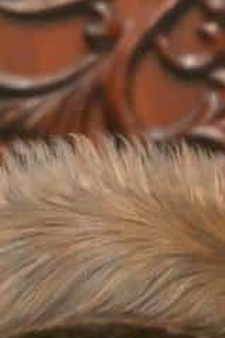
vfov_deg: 1.6
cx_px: 75
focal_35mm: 1287
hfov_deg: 1.1
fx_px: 12082
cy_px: 371
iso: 400
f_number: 4
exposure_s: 1/320
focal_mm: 200
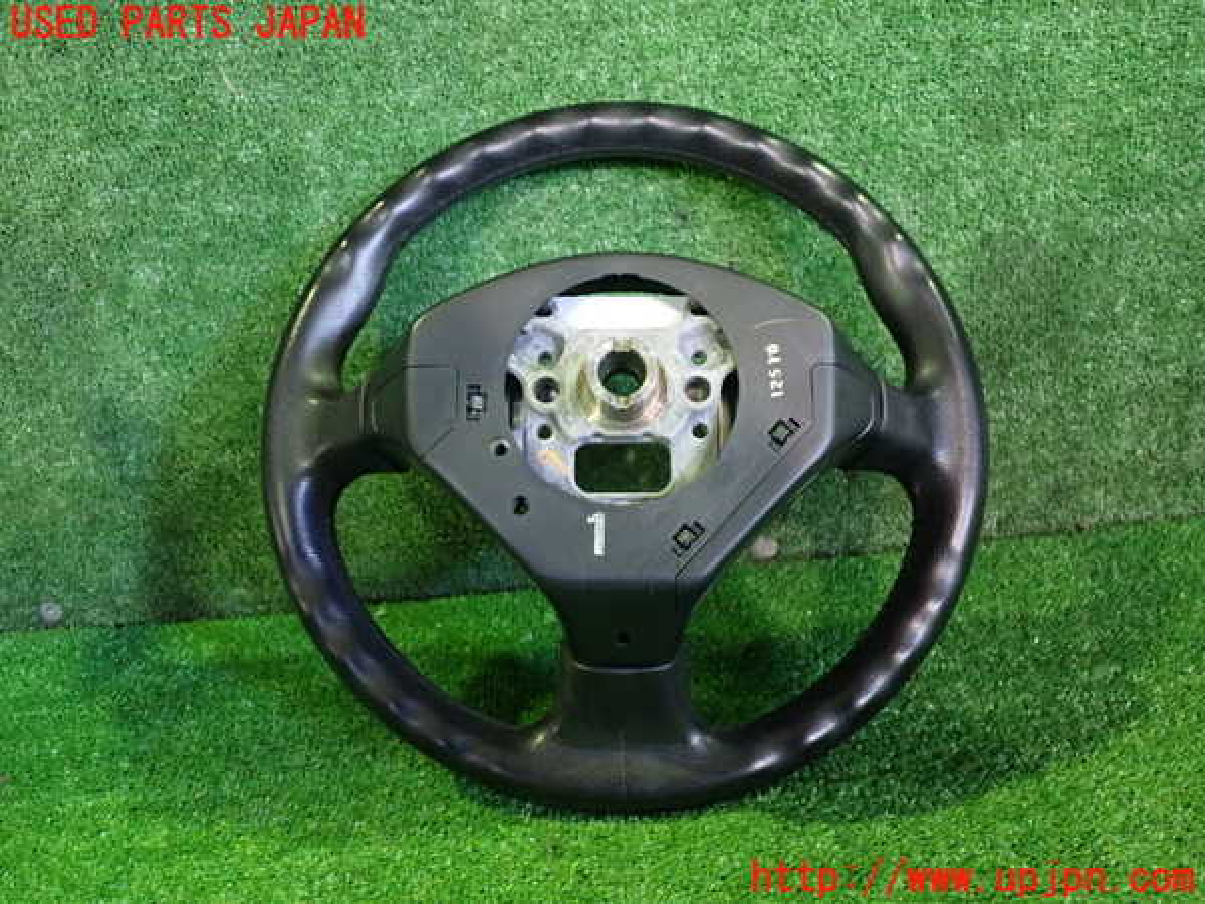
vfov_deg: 46.8
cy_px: 452
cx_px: 602
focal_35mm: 30
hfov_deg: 60.0
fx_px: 1044
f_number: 2.3
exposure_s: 1/20
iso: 800
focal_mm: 5.4
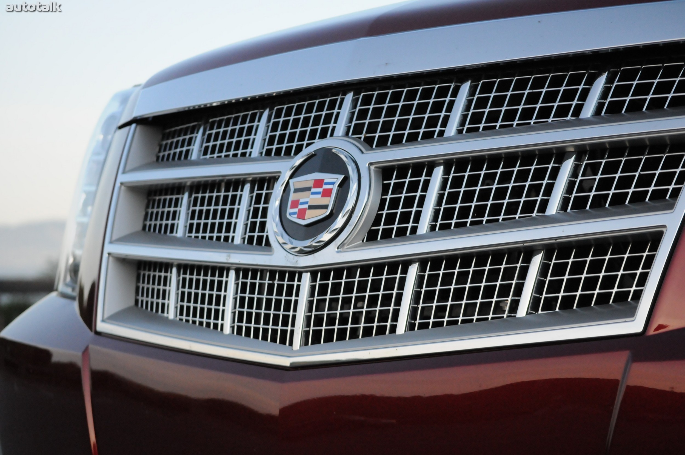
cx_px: 342
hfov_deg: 24.6
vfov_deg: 16.5
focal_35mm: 82
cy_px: 228
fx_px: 1568
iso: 2000
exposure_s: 1/3200
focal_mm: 55
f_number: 5
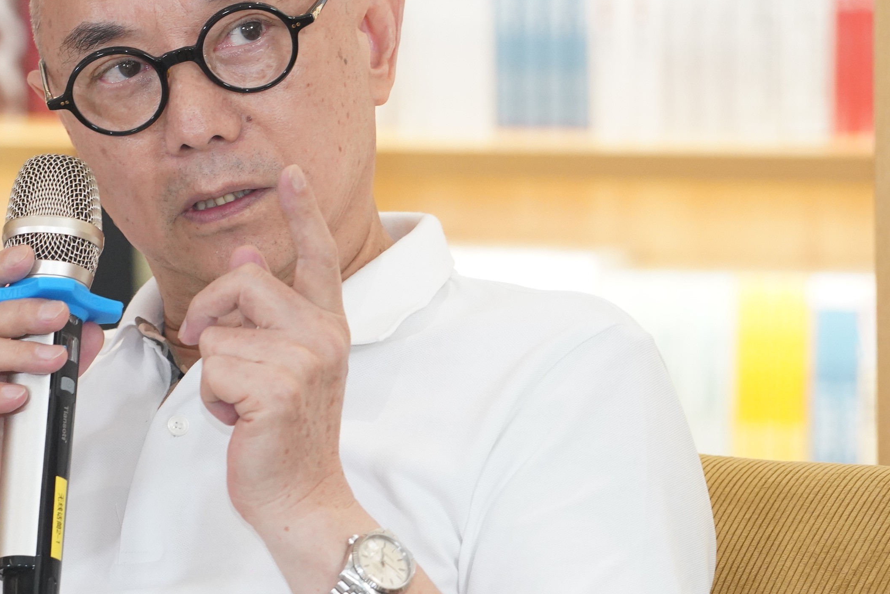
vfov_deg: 3.2
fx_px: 10583
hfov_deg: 4.8
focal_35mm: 428
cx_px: 219
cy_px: 365
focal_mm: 174
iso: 2500
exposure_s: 1/160
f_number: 4.5
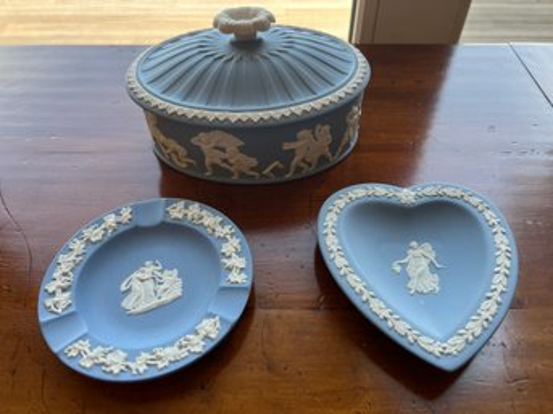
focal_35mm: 26
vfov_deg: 53.0
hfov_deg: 67.3
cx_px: 276
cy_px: 207
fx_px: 415
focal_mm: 5.7
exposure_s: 1/181
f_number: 1.5
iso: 40
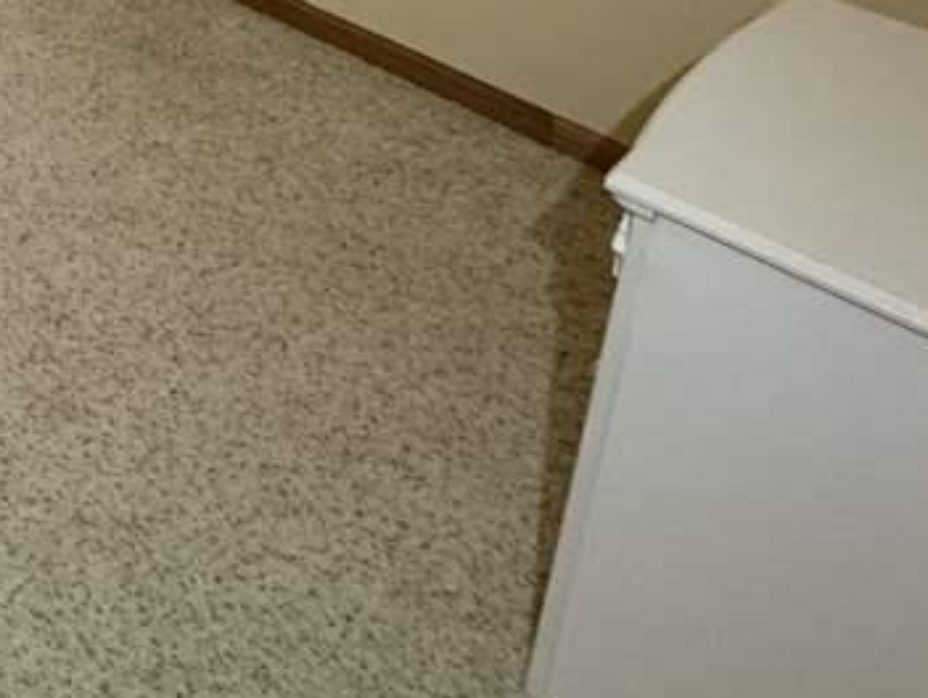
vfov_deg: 21.5
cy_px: -473
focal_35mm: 51
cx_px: -648
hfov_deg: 23.7
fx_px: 1369
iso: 320
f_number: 2.2
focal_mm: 2.22
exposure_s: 1/120
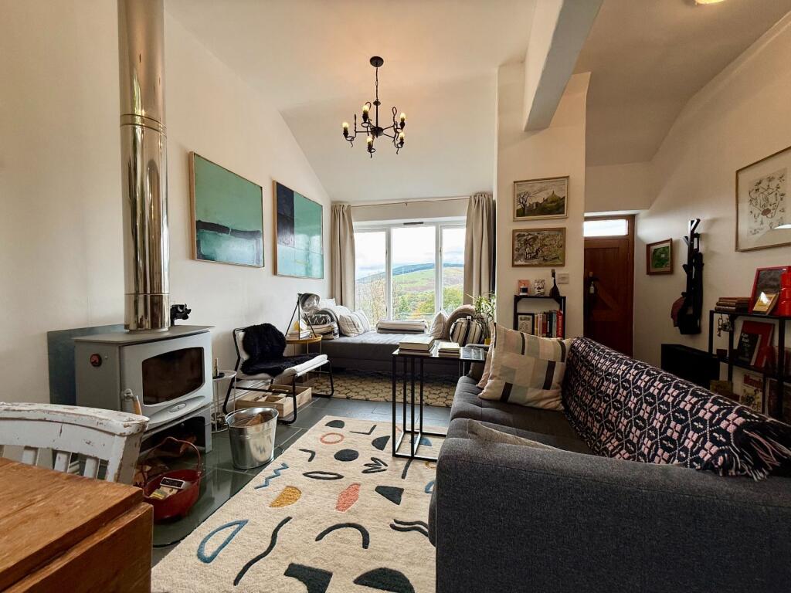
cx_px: 396
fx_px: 320
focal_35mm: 14
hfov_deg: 102.1
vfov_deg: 85.7
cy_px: 296
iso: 80
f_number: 2.2
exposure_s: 1/100
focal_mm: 2.22
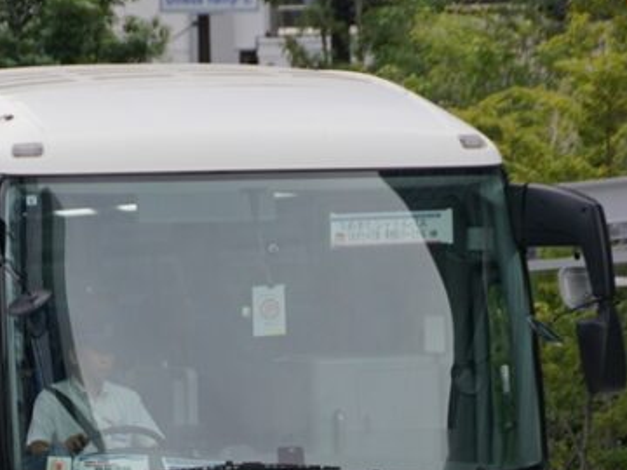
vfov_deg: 2.4
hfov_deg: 3.2
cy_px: 444
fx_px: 11140
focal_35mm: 615
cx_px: 98
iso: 320
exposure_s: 1/200
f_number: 6.3
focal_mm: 150
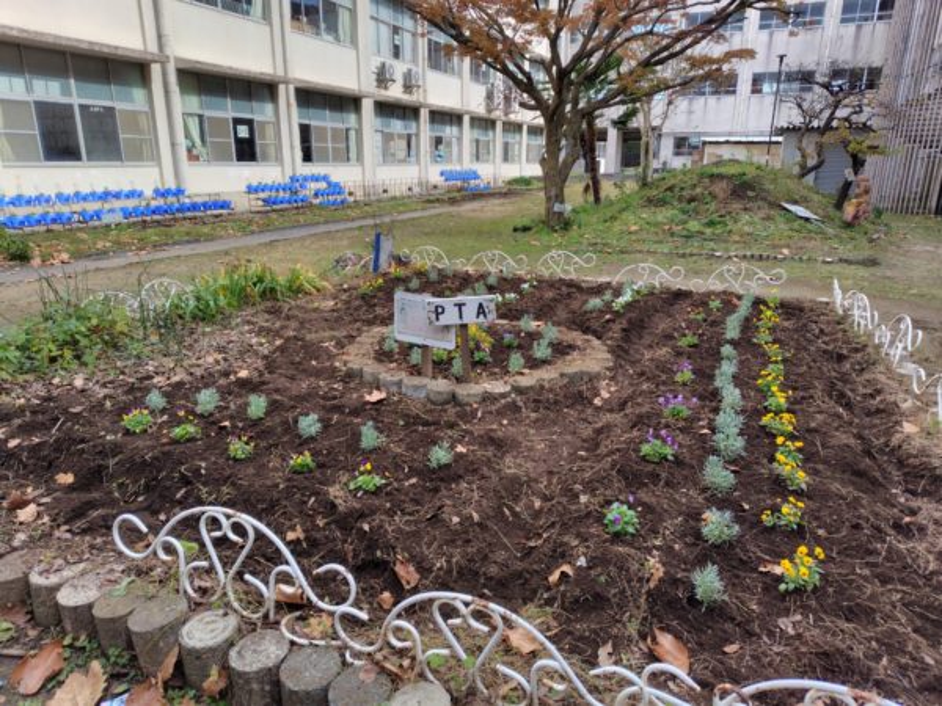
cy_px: 353
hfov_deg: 73.9
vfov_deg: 58.9
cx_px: 471
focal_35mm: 23
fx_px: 626
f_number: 1.9
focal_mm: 5.6
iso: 50
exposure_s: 1/370
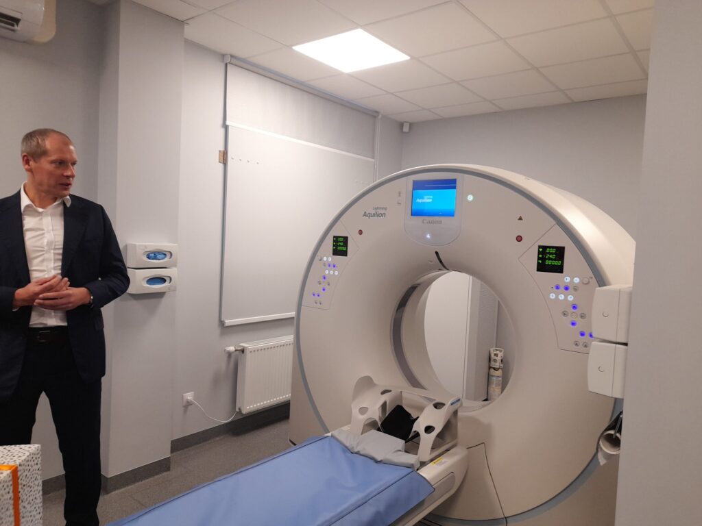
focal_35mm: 25
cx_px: 351
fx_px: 507
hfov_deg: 69.4
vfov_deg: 54.9
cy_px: 263
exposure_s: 1/50
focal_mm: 4.6
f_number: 2
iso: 100
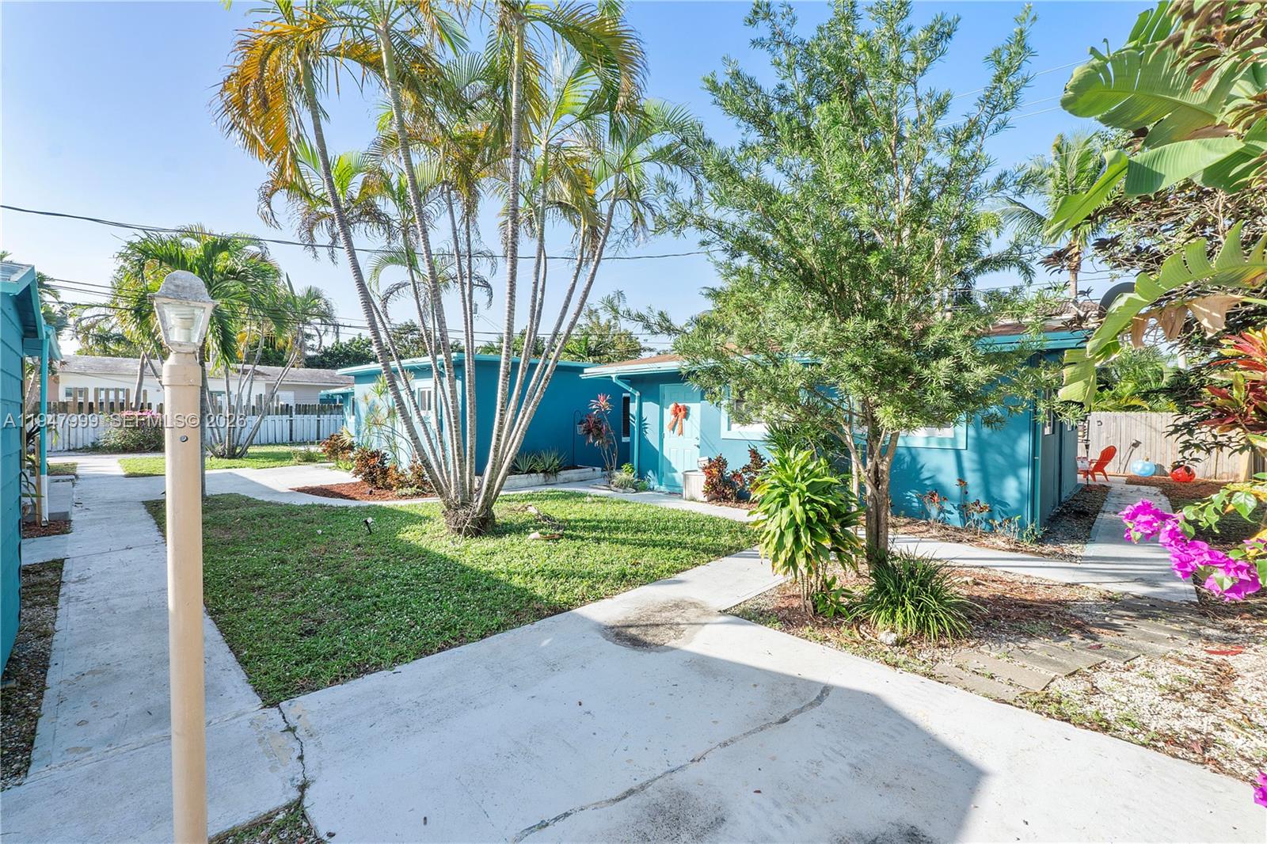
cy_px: 422
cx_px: 634
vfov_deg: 77.3
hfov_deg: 100.4
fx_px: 528
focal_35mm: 15
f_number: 11
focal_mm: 10
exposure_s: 1/60
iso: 100
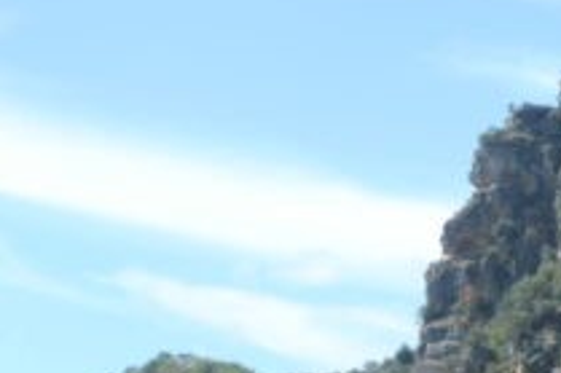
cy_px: 518
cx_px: 856
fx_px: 3550
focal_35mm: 228
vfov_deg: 6.0
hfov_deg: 8.8
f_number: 4.5
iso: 125
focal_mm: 22.6
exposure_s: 1/500
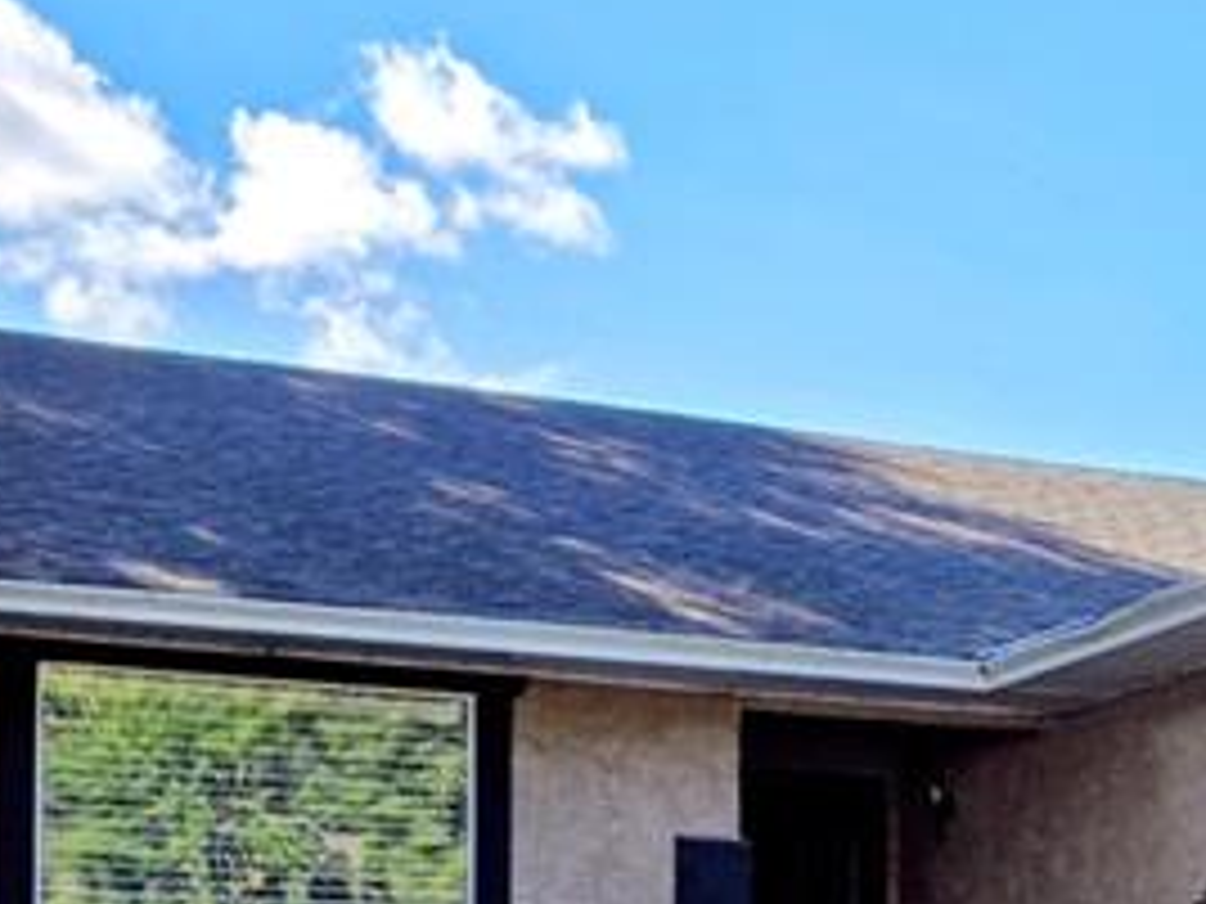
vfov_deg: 16.1
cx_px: 1008
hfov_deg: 21.9
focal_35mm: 88
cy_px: 1093
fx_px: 3066
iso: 80
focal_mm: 6.3
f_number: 1.7
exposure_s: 1/3246
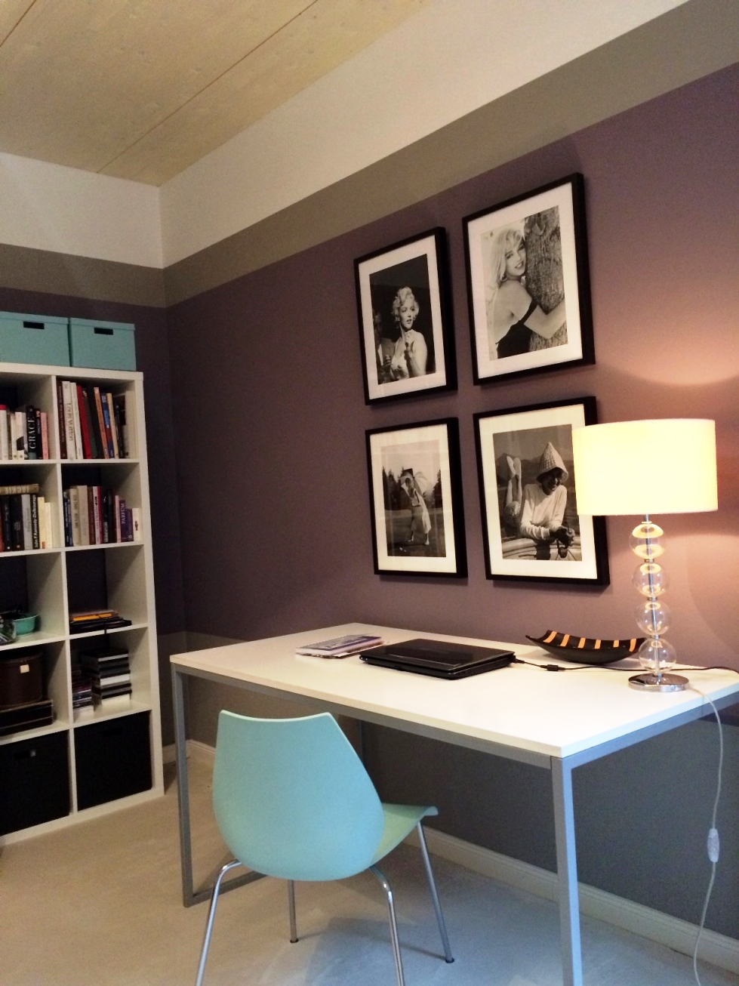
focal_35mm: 29
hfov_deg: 48.2
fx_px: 826
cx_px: 370
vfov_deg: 61.7
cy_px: 493
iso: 250
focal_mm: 4.15
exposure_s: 1/25
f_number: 2.2
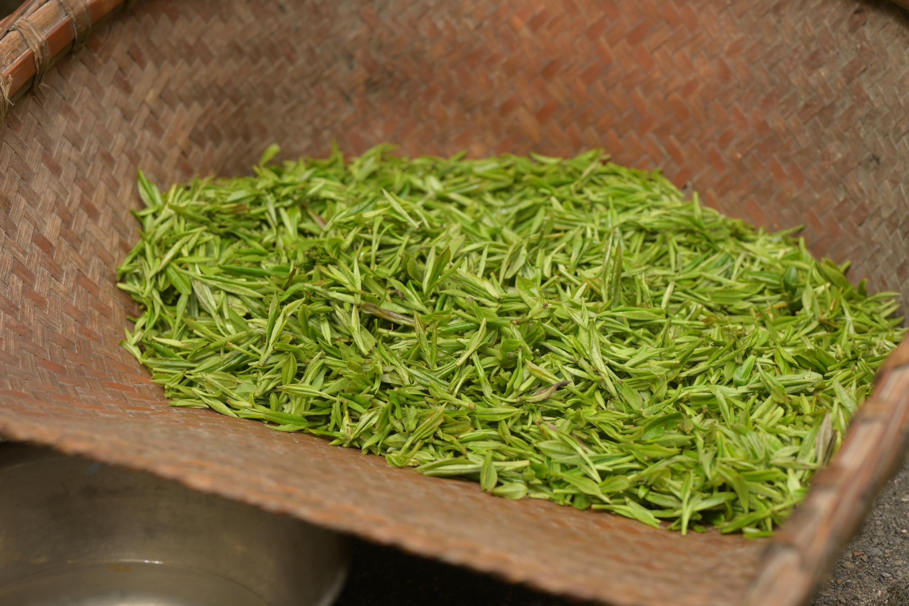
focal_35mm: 75
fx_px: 1893
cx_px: 454
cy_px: 303
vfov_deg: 18.2
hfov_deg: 27.0
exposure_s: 1/320
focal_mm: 50
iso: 100
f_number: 3.5
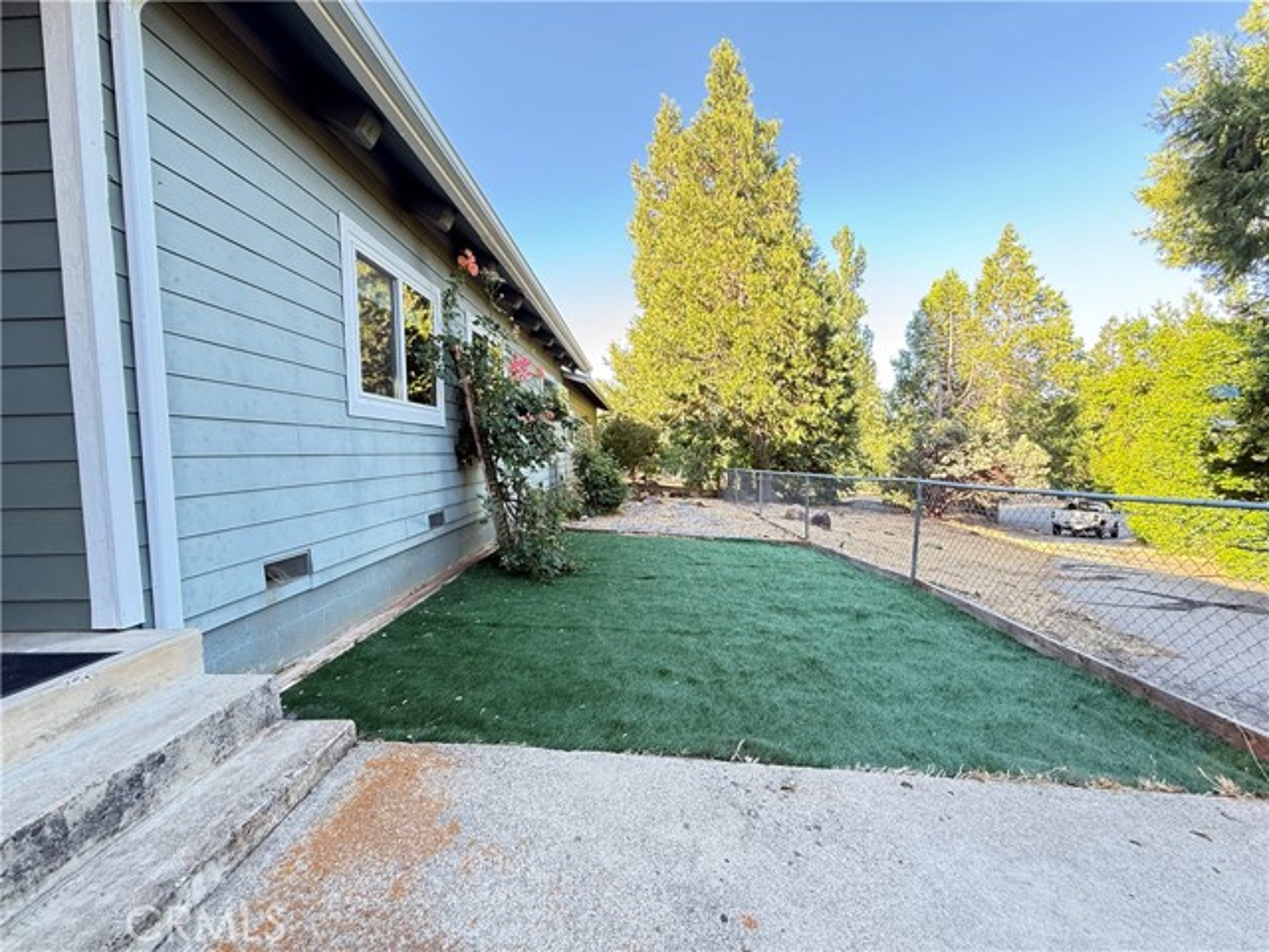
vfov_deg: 85.7
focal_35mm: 14
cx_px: 634
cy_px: 476
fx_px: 513
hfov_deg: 102.1
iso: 160
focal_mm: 2.22
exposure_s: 1/99
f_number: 2.2
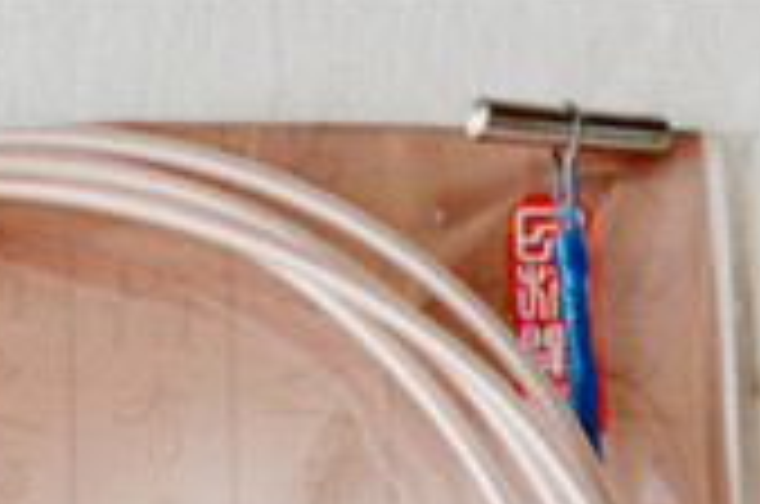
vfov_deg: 10.6
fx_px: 2550
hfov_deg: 16.8
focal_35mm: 121
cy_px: 904
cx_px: 103
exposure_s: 1/125
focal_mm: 22
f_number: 5.6
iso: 400
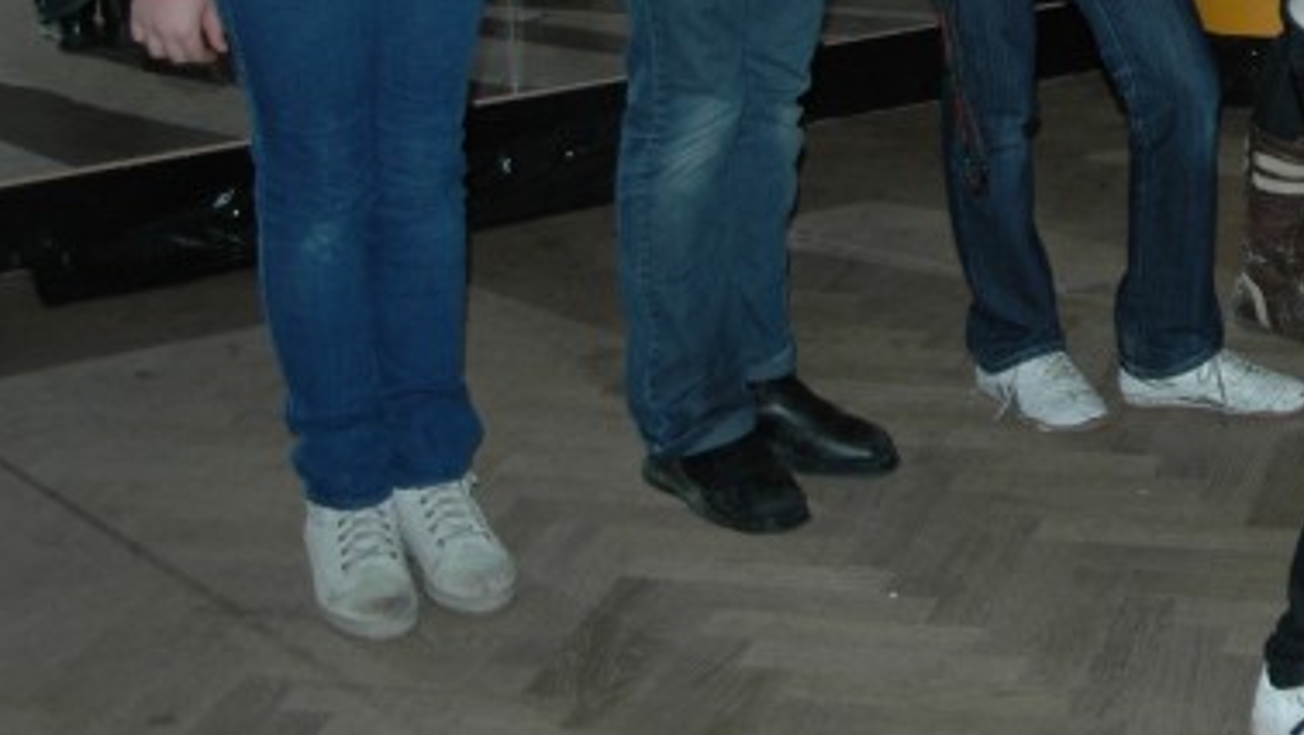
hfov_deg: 21.9
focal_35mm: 93
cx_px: 1349
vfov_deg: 12.8
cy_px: -88
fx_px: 3217
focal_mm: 28
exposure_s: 1/60
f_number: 3.8
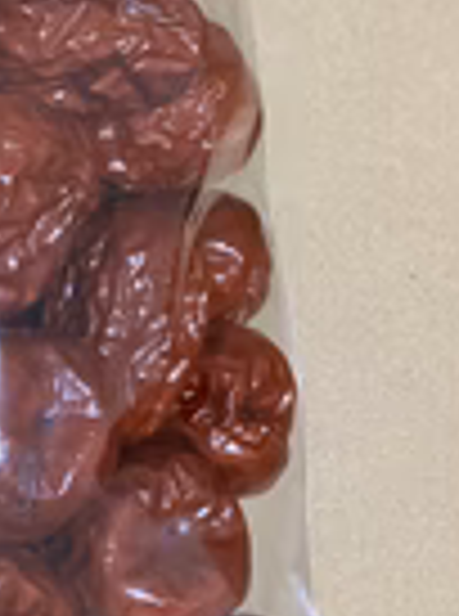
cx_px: -27
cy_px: 31
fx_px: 1457
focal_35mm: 82
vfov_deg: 23.1
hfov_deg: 17.4
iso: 200
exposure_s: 1/60
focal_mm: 3.99
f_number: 1.8
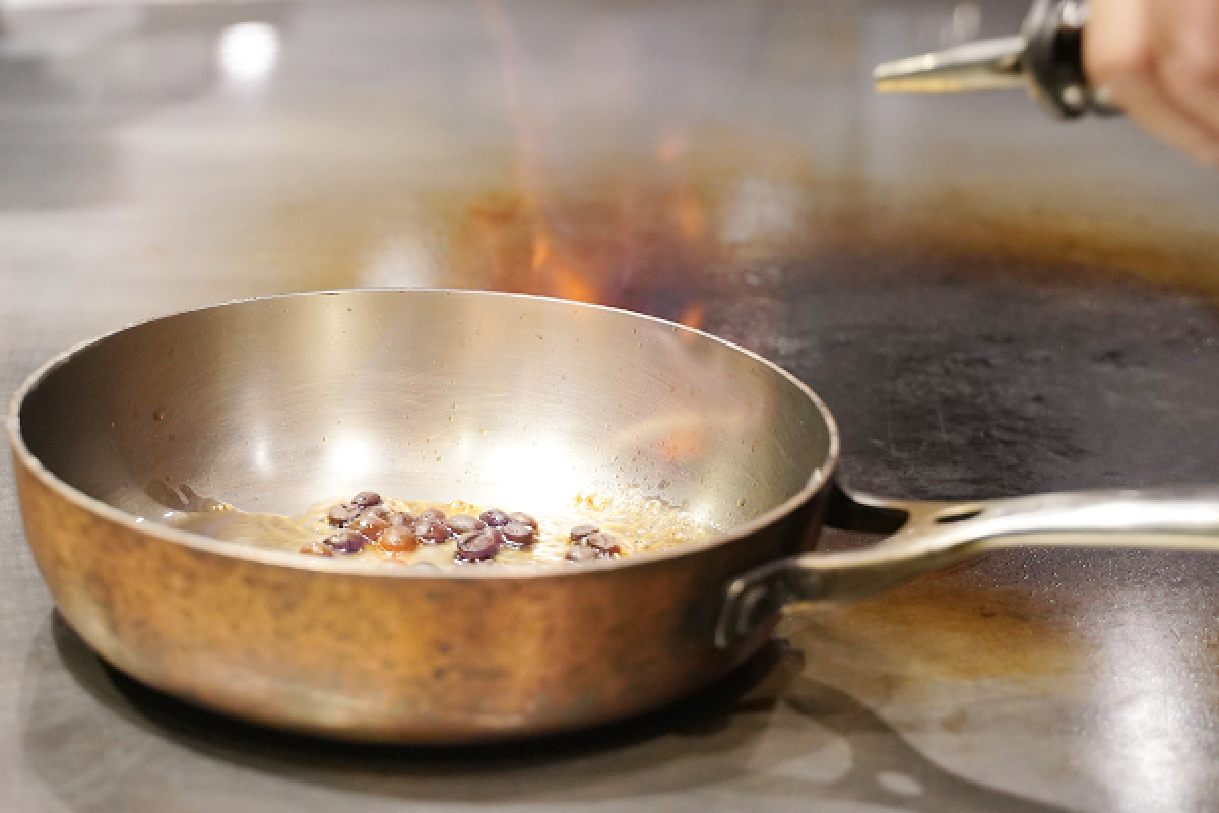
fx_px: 3115
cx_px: 583
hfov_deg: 22.1
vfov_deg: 14.8
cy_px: 201
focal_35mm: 92
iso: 1600
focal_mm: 46
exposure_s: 1/160
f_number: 3.2
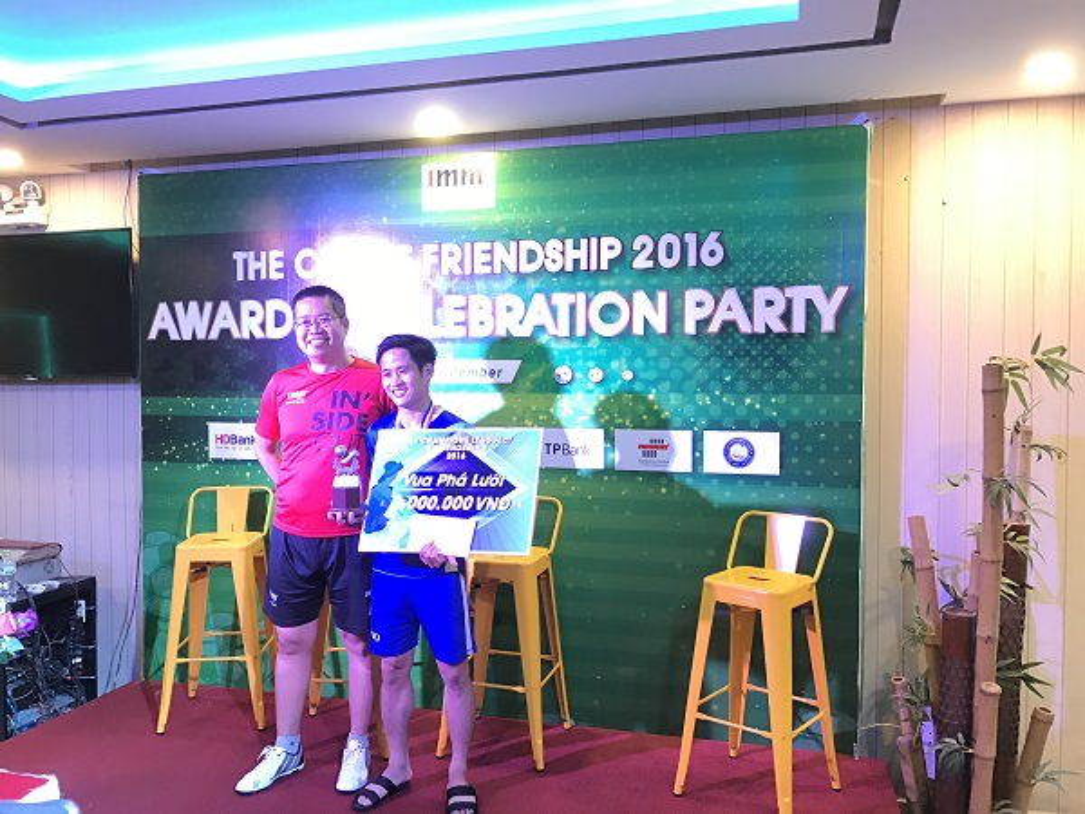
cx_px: 542
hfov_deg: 63.4
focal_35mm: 28
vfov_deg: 49.7
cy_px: 407
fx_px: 878
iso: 100
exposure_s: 1/15
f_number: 1.8
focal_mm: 3.99
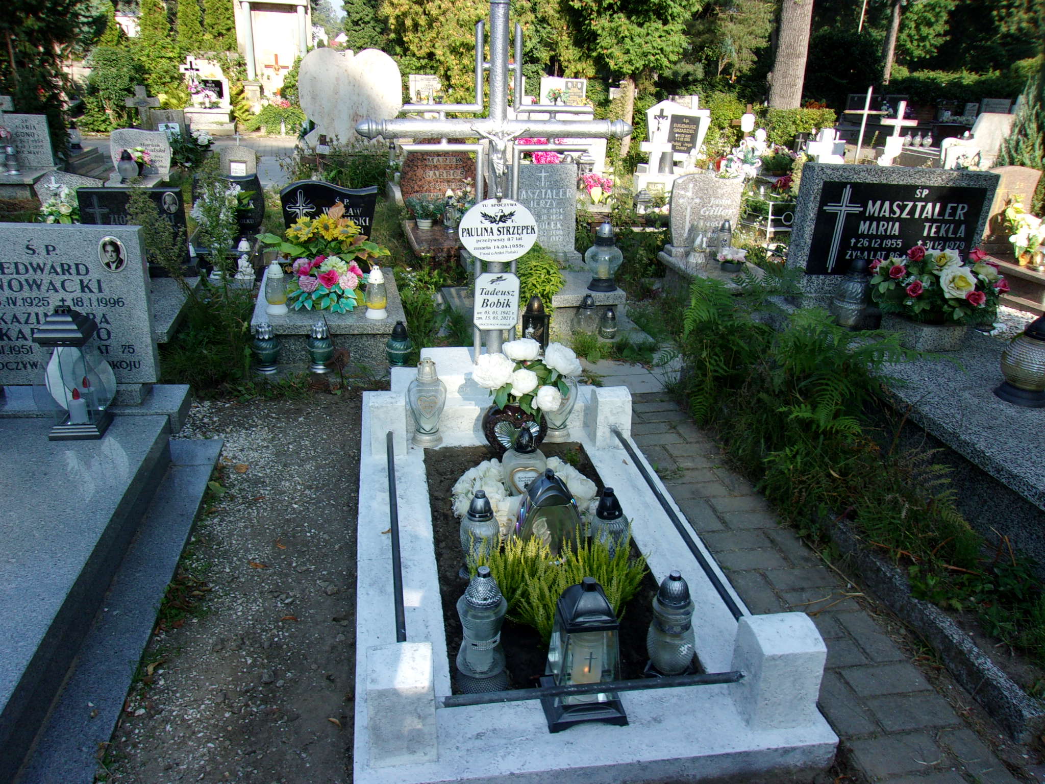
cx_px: 522
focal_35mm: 27
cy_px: 392
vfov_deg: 51.4
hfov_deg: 65.3
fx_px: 815
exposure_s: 1/40
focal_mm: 4.9
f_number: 10.4
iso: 80
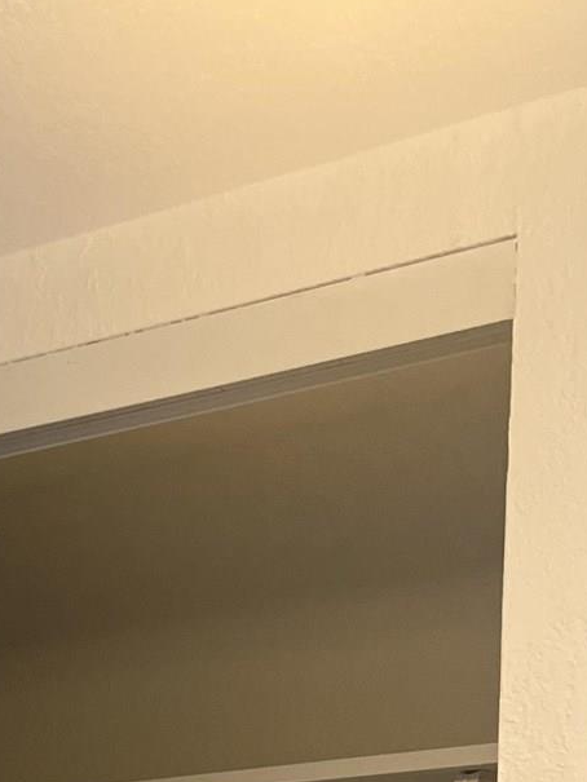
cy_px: 1457
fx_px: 2238
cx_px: -202
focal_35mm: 99
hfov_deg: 14.3
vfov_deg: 16.3
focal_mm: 5.7
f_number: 1.5
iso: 80
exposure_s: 1/60
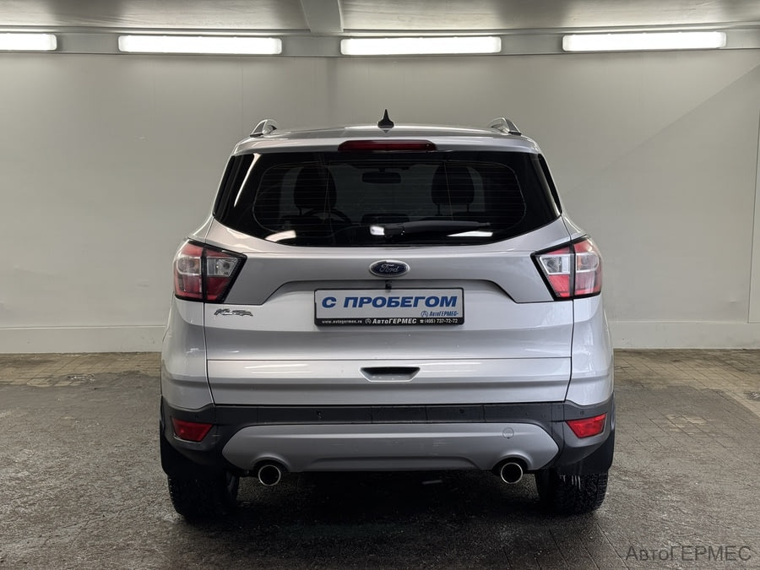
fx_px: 1054
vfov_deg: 30.3
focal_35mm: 48
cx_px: 380
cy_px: 285
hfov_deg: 39.7
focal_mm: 6.76
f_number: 1.78
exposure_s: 1/121
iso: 50
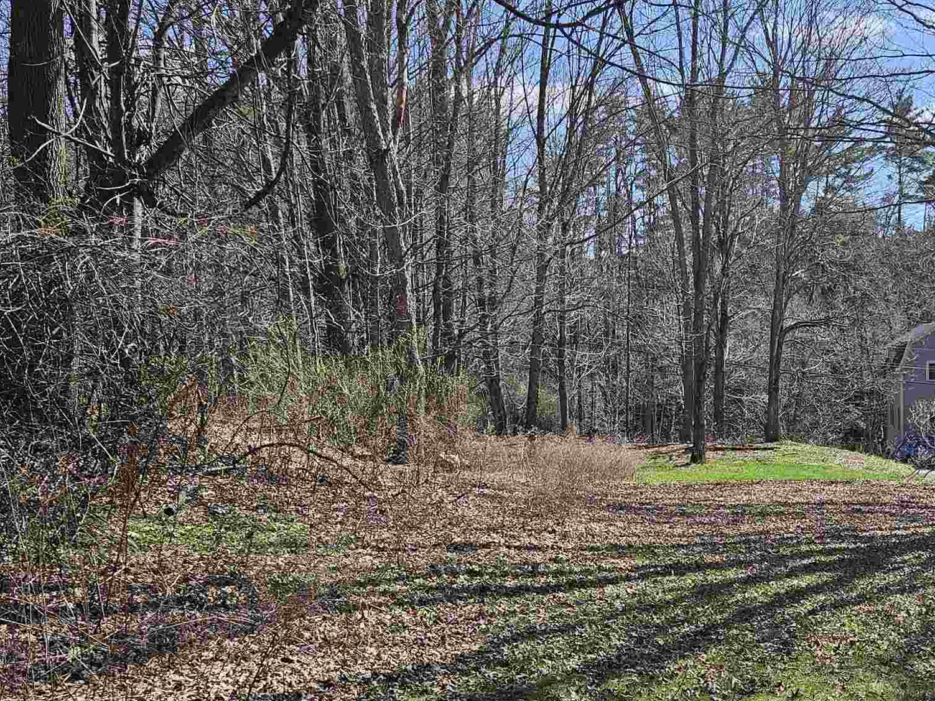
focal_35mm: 47
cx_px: 695
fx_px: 1269
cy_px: 554
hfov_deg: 39.4
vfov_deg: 30.2
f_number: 1.8
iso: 25
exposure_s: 1/1044
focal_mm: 5.4
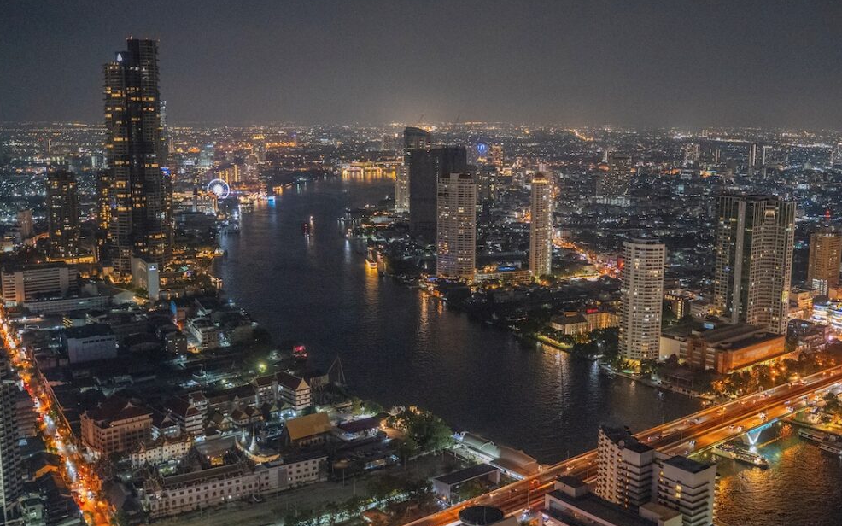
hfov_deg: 50.3
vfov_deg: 32.7
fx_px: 895
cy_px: 279
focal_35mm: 39
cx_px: 470
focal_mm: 34
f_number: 2.8
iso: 12800
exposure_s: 1/40
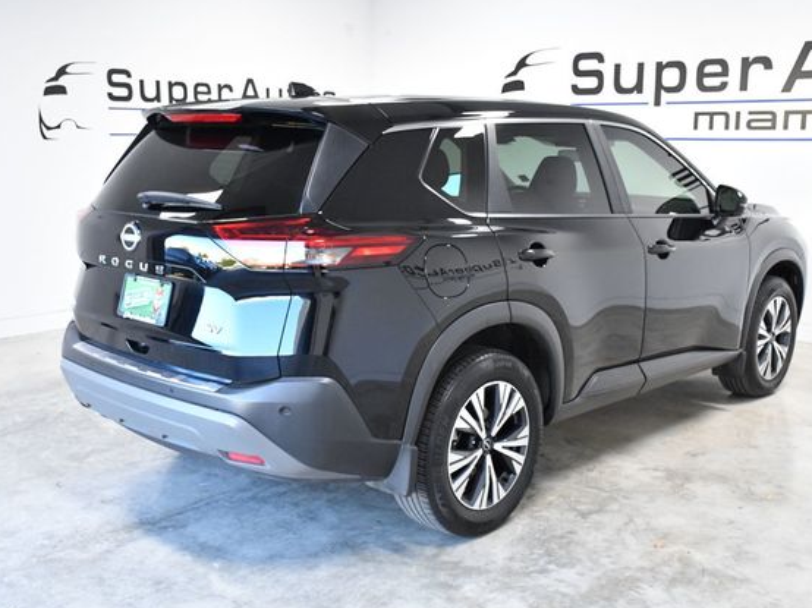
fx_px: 938
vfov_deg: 35.9
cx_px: 429
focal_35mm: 40
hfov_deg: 46.8
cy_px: 303
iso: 2500
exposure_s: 1/200
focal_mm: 24
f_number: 7.1
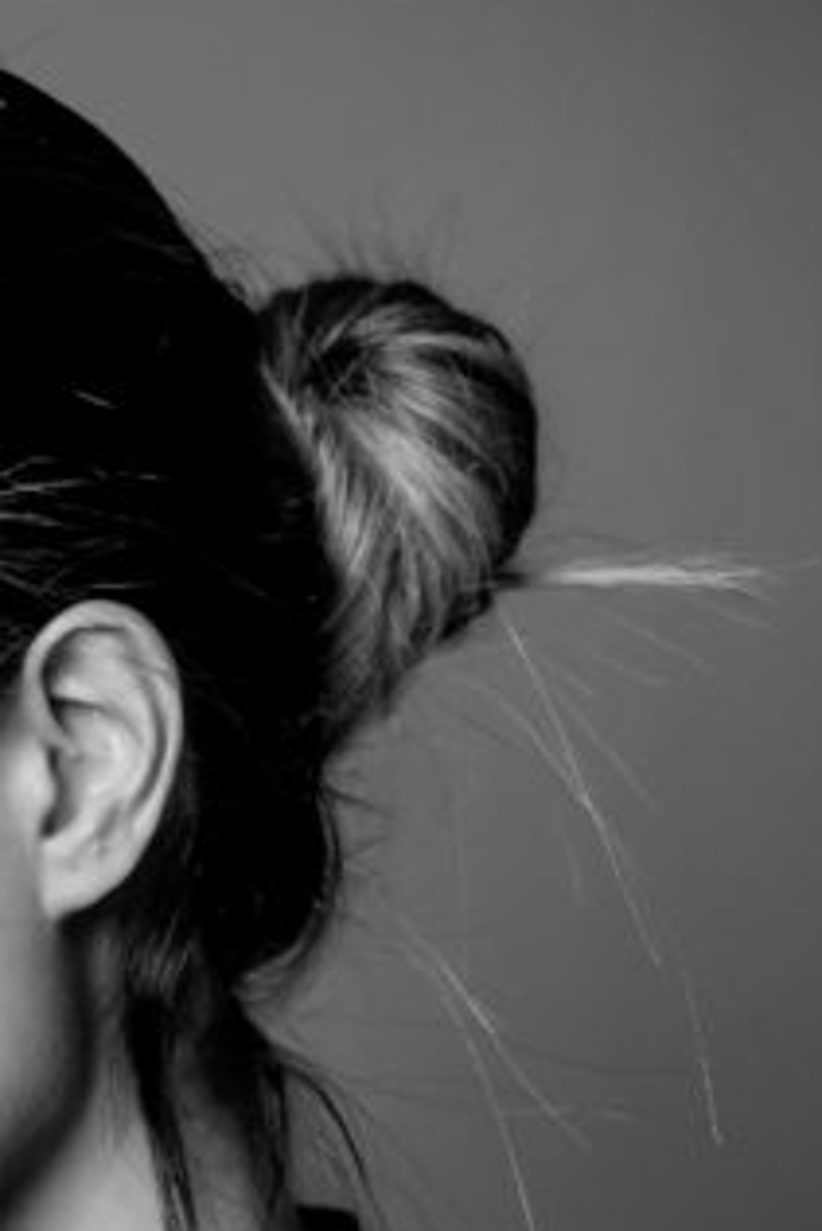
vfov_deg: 7.4
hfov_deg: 5.0
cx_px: -384
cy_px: 1905
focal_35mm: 272
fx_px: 9305
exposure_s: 1/250
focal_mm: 56
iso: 400
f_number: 2
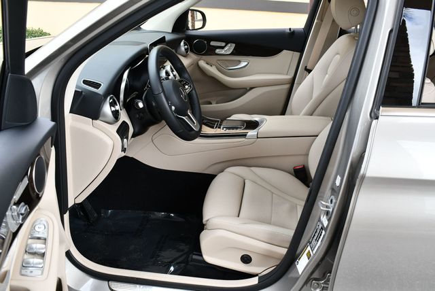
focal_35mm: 36
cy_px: 146
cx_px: 218
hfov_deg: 53.1
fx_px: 435
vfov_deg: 36.9
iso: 400
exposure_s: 1/250
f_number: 4.5
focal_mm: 18
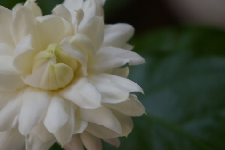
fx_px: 861
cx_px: 58
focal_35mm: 138
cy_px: 64
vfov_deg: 9.9
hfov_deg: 14.8
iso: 200
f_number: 8
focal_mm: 55
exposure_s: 1/60
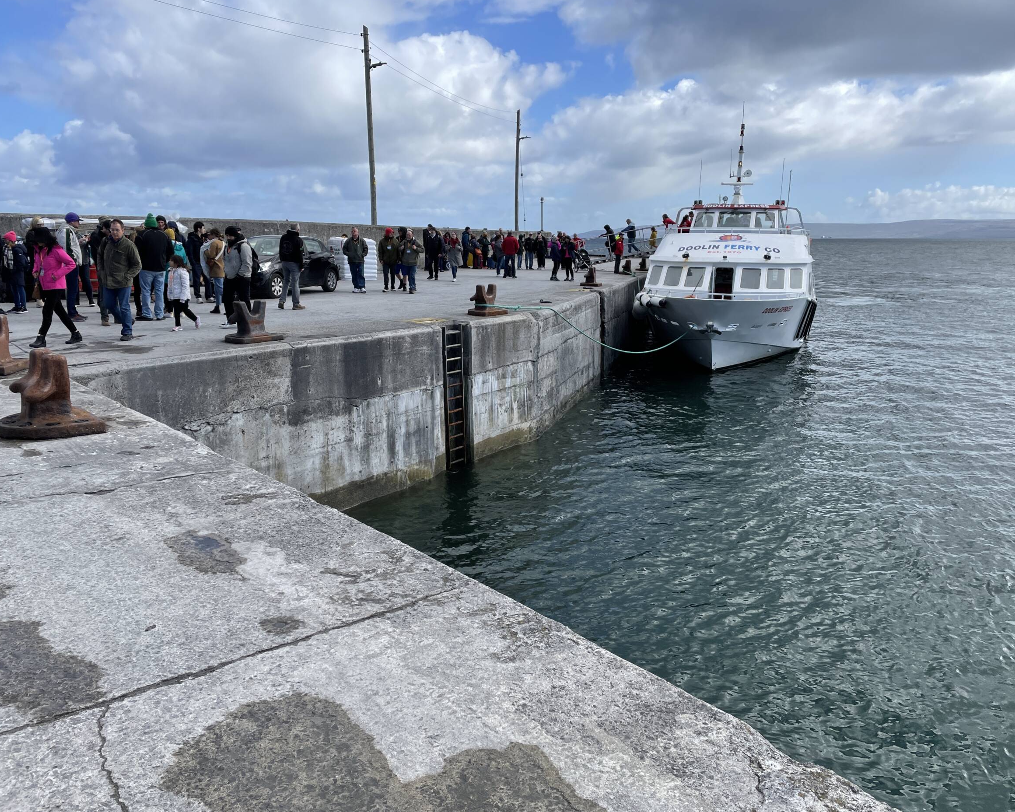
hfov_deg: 62.2
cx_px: 527
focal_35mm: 28
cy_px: 406
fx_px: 841
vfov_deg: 51.5
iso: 32
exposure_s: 1/3205
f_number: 1.6
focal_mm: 4.2
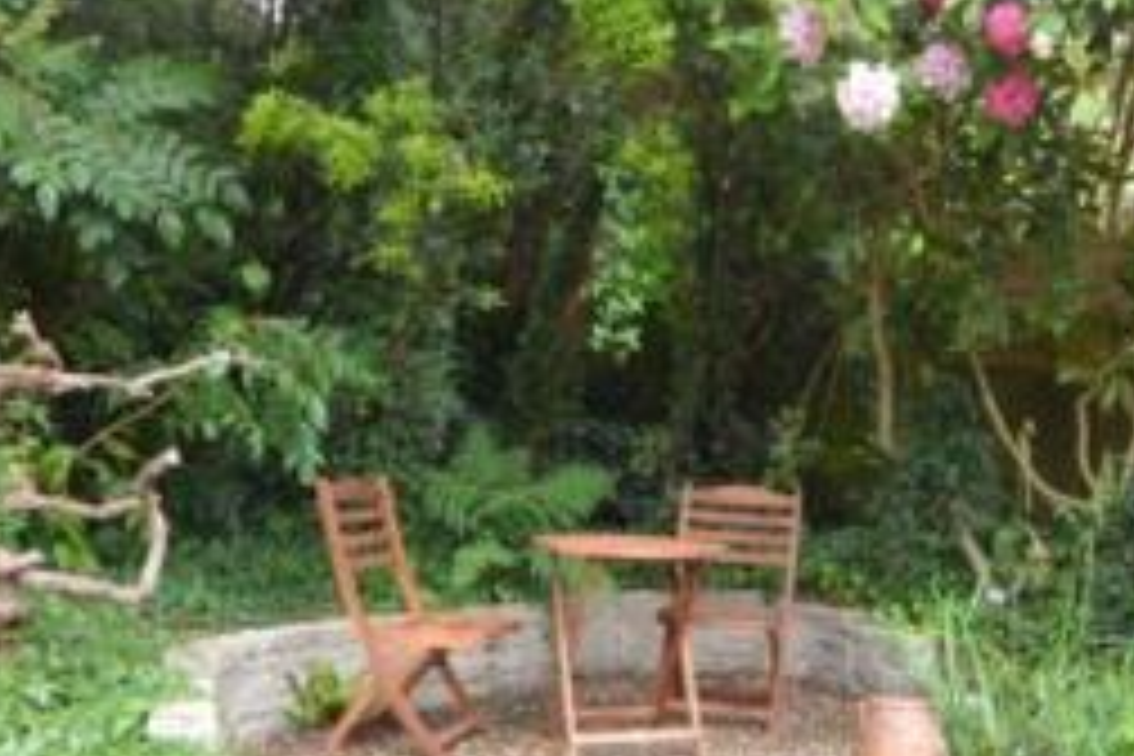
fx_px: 1228
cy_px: 470
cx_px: 727
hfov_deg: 49.0
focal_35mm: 39
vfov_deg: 34.0
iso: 400
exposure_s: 1/60
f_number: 8
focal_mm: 10
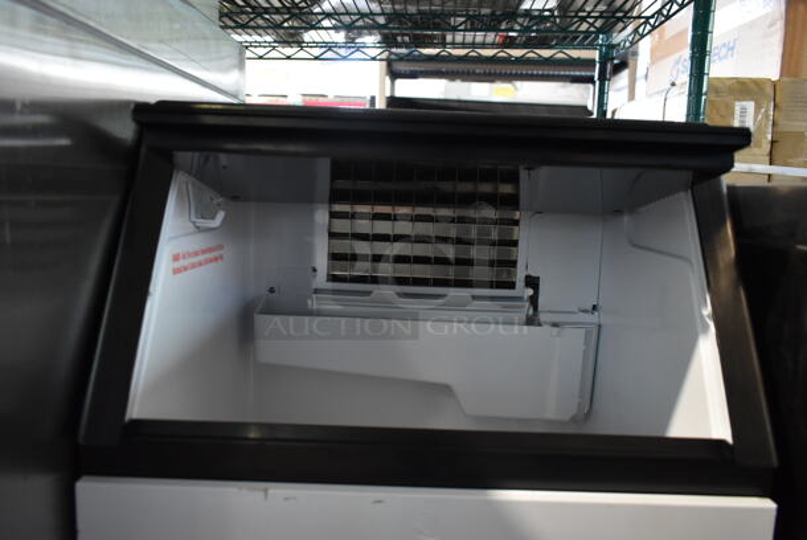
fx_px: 606
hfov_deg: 67.3
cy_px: 270
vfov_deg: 48.0
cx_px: 404
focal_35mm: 27
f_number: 3.5
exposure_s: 1/30
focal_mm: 18
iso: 1400
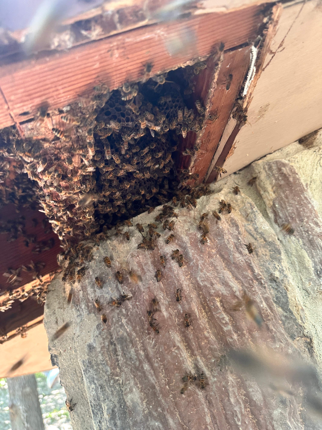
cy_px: 215
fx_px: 298
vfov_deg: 71.6
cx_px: 161
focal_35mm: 24
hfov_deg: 56.8
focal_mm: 6.86
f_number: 1.78
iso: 250
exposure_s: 1/63
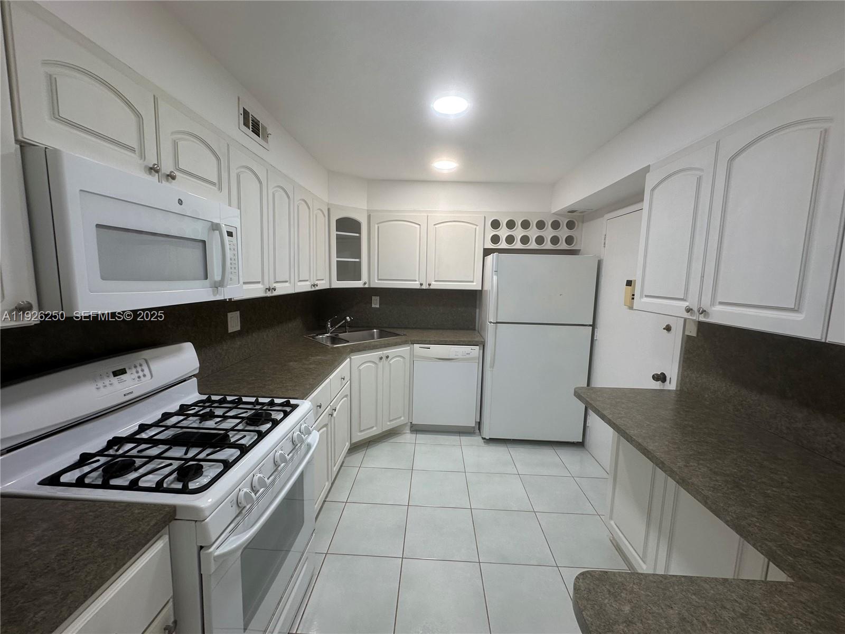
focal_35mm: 14
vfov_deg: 85.7
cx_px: 422
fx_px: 342
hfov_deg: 102.1
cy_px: 317
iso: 64
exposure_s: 1/120
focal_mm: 2.22
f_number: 2.2
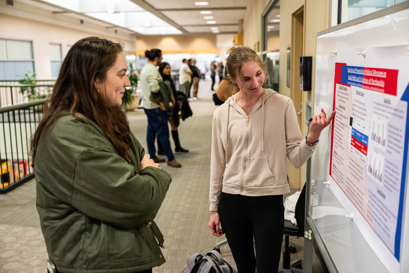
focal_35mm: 39
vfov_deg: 34.2
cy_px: 136
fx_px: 443
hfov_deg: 49.6
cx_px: 204
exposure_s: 1/200
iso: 3200
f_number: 3.2
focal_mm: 39
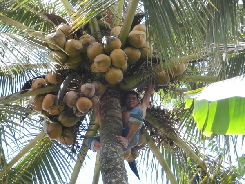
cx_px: 122
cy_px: 92
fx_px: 970
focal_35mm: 137
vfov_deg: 10.8
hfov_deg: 14.4
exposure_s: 1/80
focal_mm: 24.17
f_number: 5.7
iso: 160
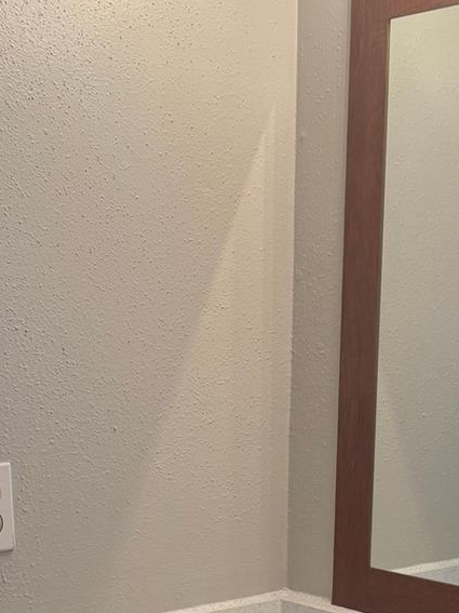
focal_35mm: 65
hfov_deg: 22.5
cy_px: 516
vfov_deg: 29.0
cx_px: 278
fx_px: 1150
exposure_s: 1/120
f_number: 1.78
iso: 200
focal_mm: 6.76
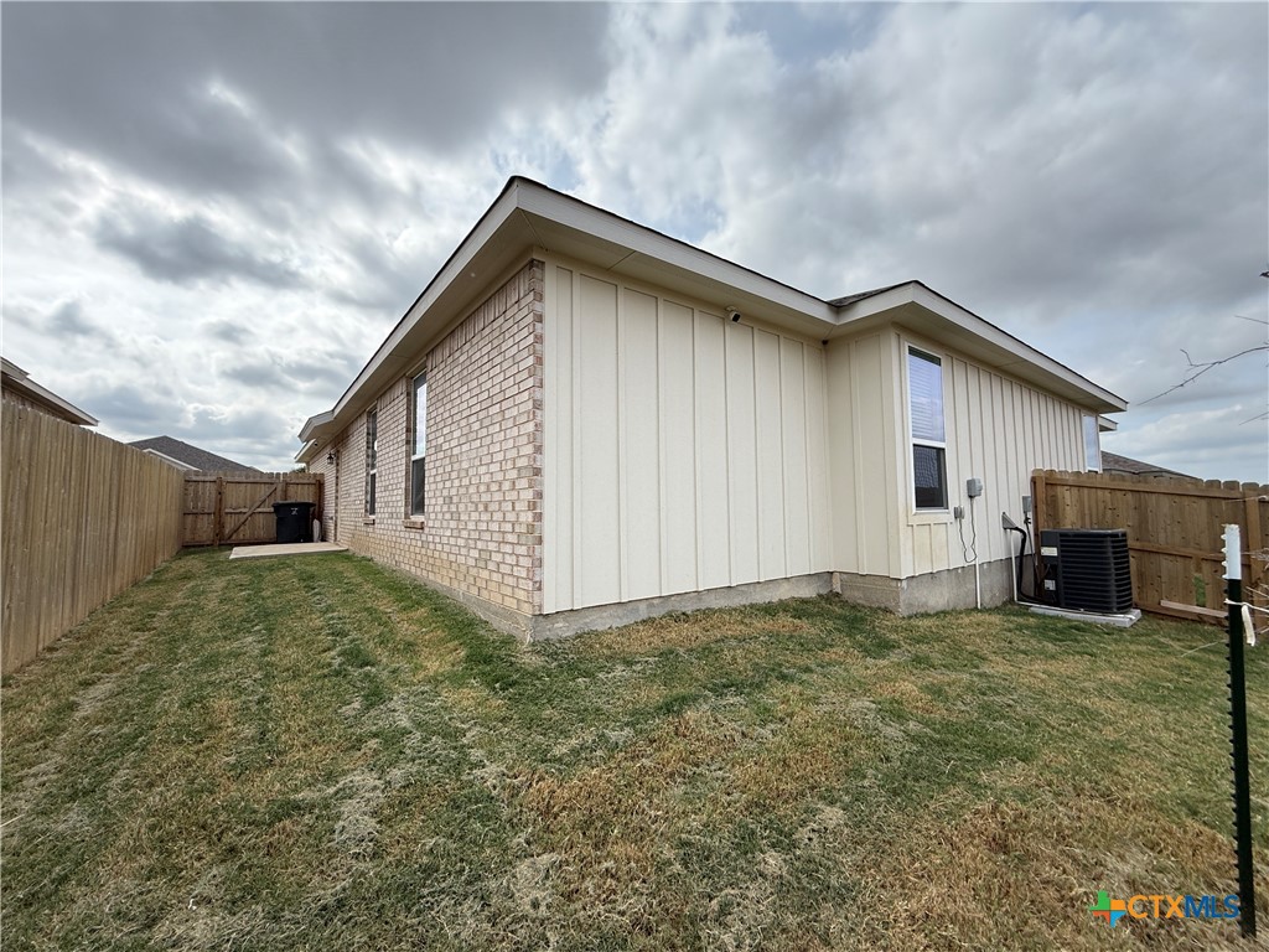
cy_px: 476
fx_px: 513
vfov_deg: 85.7
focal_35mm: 14
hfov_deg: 102.1
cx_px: 634
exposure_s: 1/1211
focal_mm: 2.22
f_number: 2.2
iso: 50
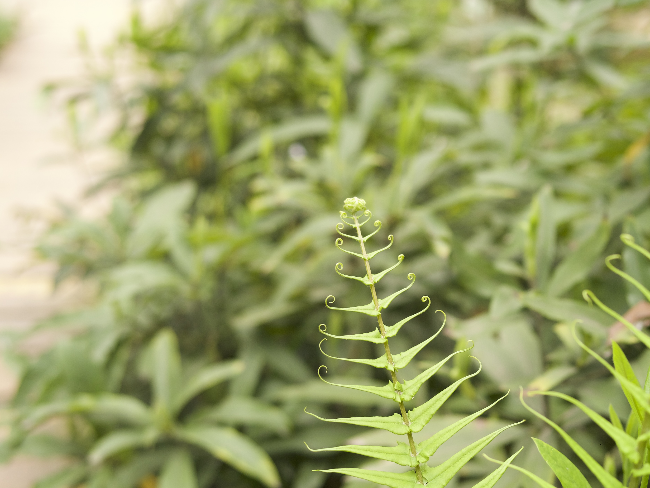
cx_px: 367
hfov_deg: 31.6
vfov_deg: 24.0
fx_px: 1146
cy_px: 229
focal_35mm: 61
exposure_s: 1/400
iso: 400
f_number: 2.2
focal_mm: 25
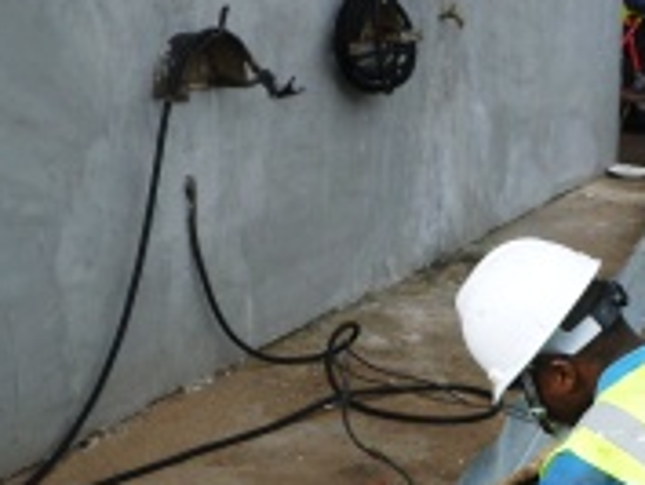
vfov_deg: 16.2
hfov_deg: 21.0
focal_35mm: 91
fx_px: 1697
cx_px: 598
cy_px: 354
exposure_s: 1/750
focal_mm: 6.5
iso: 80
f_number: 3
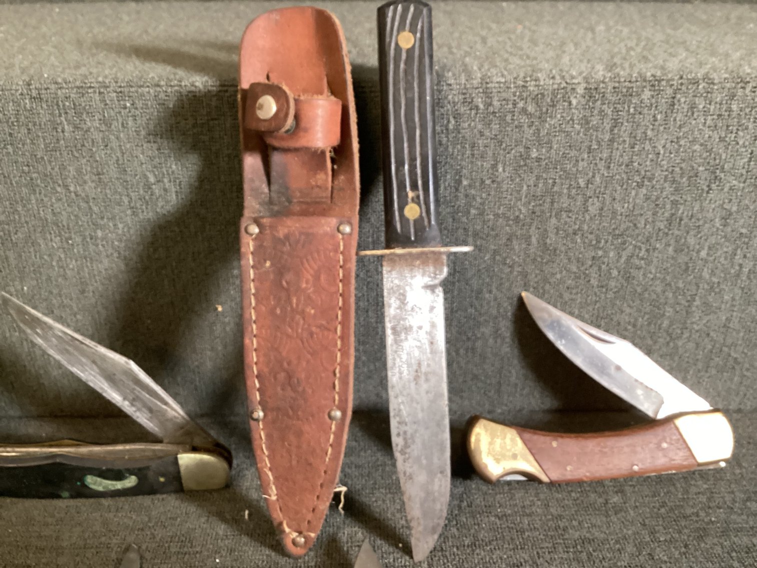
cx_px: 378
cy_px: 284
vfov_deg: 45.4
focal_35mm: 31
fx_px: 678
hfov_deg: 58.3
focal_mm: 3.3
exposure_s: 1/33
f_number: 2.4
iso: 320
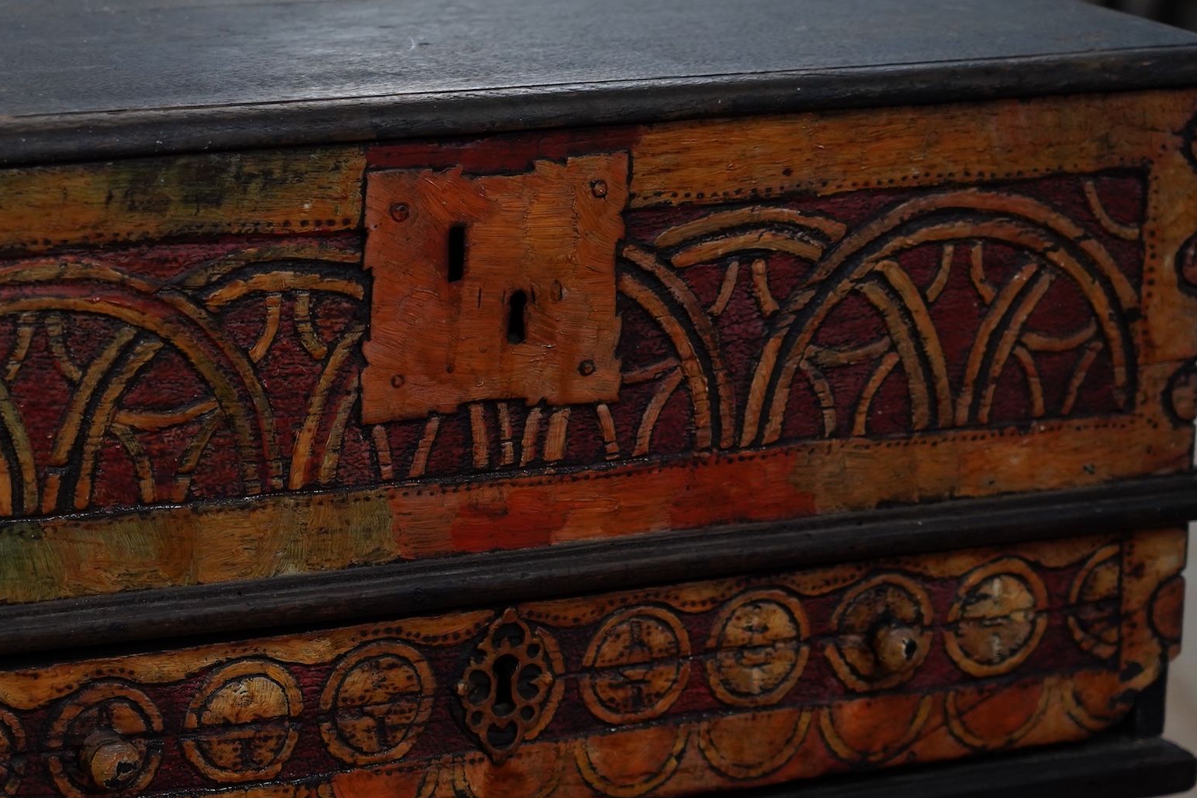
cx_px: 231
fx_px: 4589
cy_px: 540
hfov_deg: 14.8
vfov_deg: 9.9
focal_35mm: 138
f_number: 4
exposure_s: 1/125
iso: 1250
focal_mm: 77
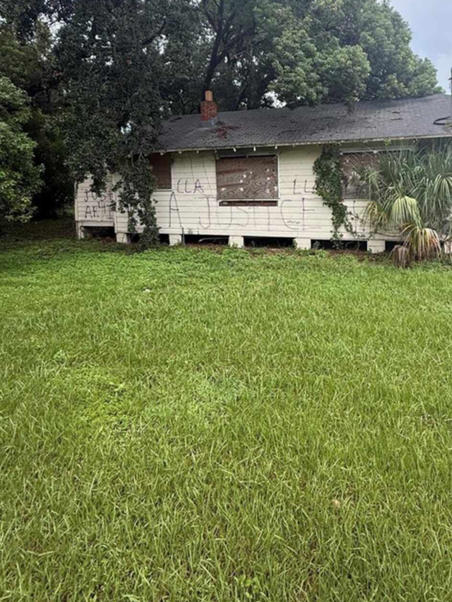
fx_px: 331
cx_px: 299
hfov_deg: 66.9
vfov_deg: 82.0
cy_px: 204
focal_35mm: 19
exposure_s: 1/284
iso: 64
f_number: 2.2
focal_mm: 2.22
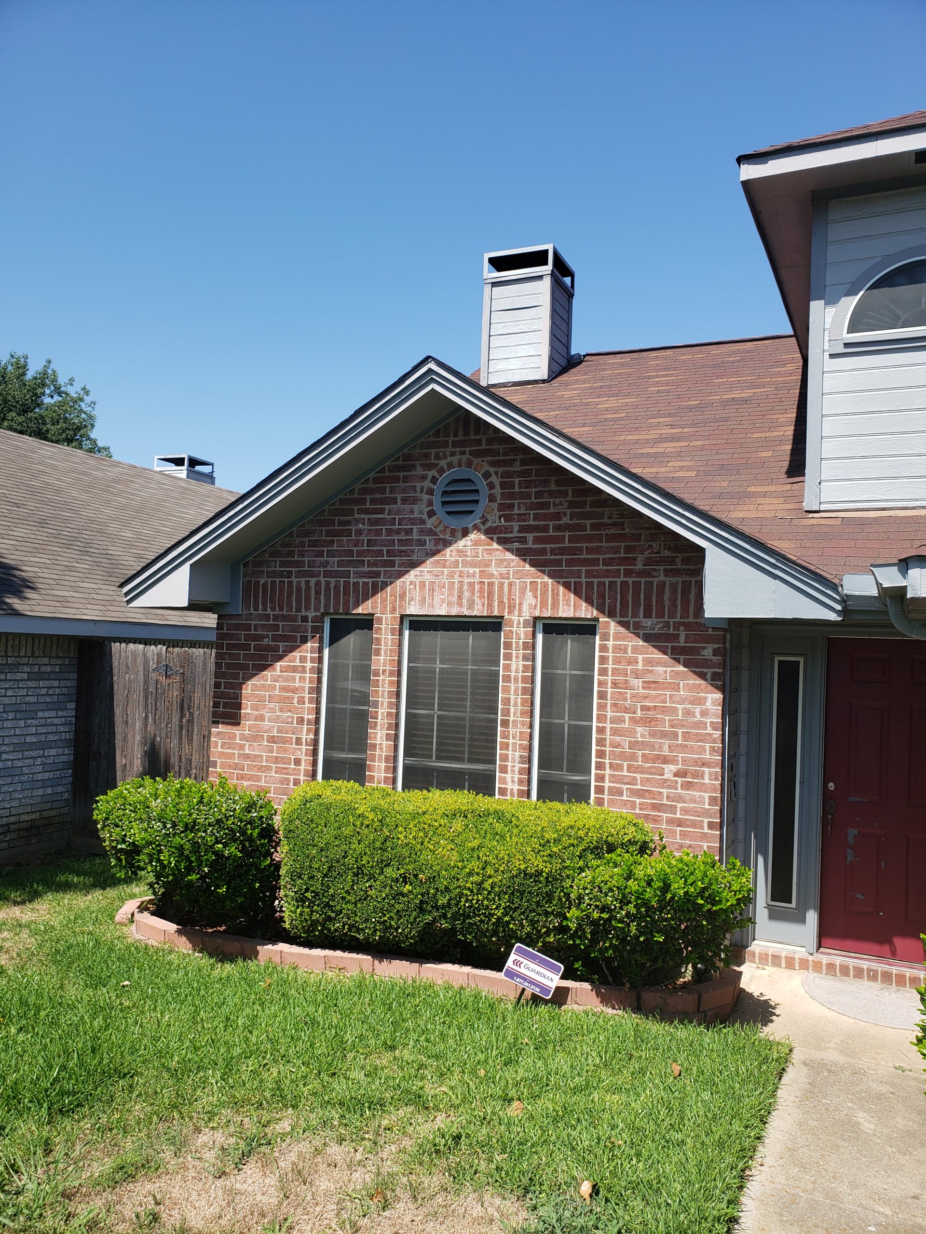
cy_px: 617
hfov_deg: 53.1
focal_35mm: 26
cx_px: 463
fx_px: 927
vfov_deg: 67.3
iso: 50
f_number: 2.4
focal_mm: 4.3
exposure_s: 1/1002
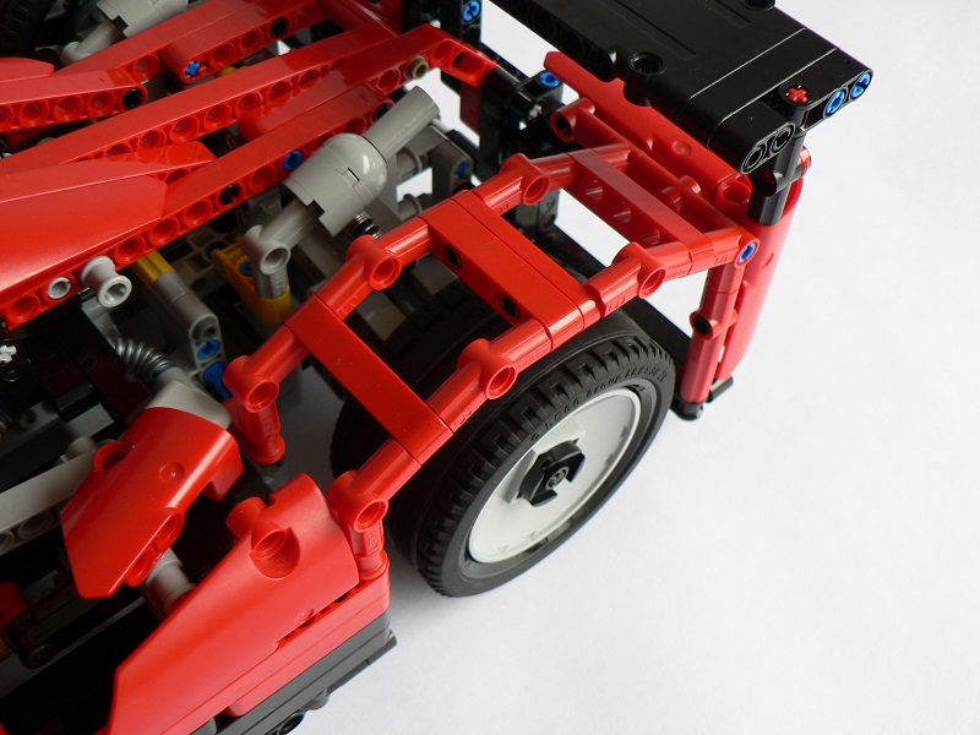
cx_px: 490
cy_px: 368
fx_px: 1161
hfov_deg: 45.8
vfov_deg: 35.1
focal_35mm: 41
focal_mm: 6.9
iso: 80
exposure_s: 1/50
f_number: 2.8
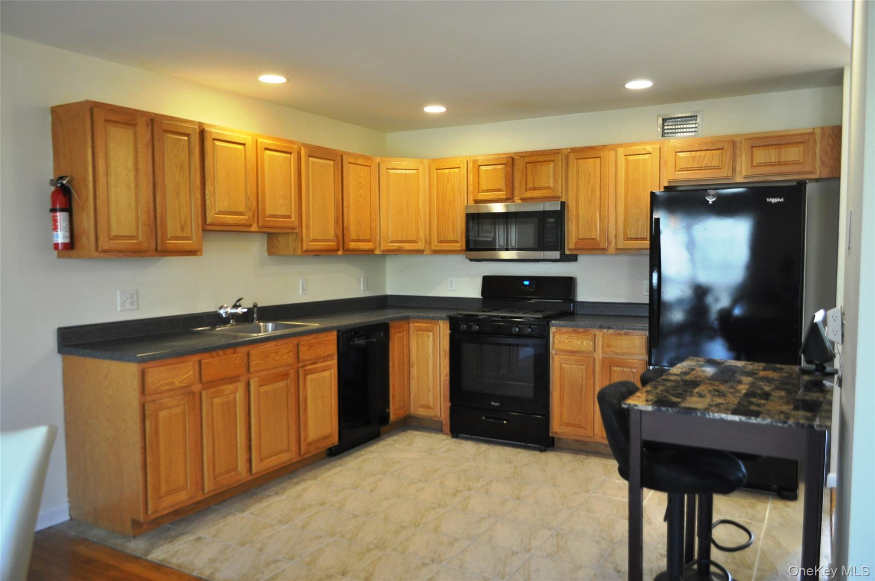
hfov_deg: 67.4
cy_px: 290
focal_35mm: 27
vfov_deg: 47.8
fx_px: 655
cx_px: 438
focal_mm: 18
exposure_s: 1/40
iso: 800
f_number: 3.5
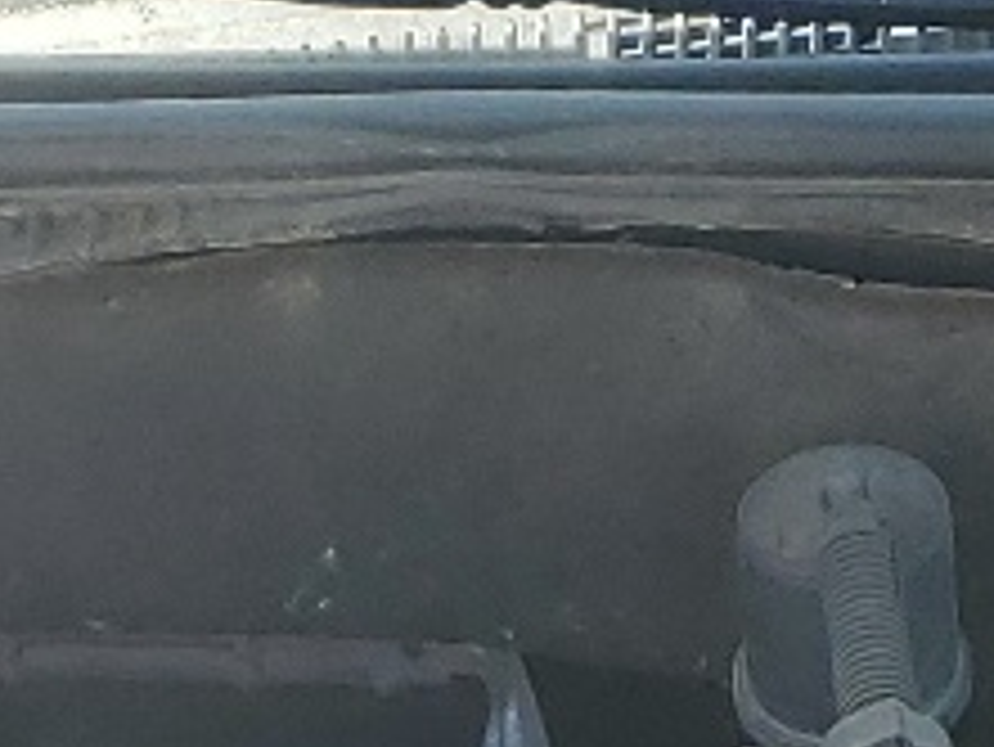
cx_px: 567
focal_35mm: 188
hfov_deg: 10.5
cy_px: 2110
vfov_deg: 7.2
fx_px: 5401
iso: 50
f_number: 1.5
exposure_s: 1/1111
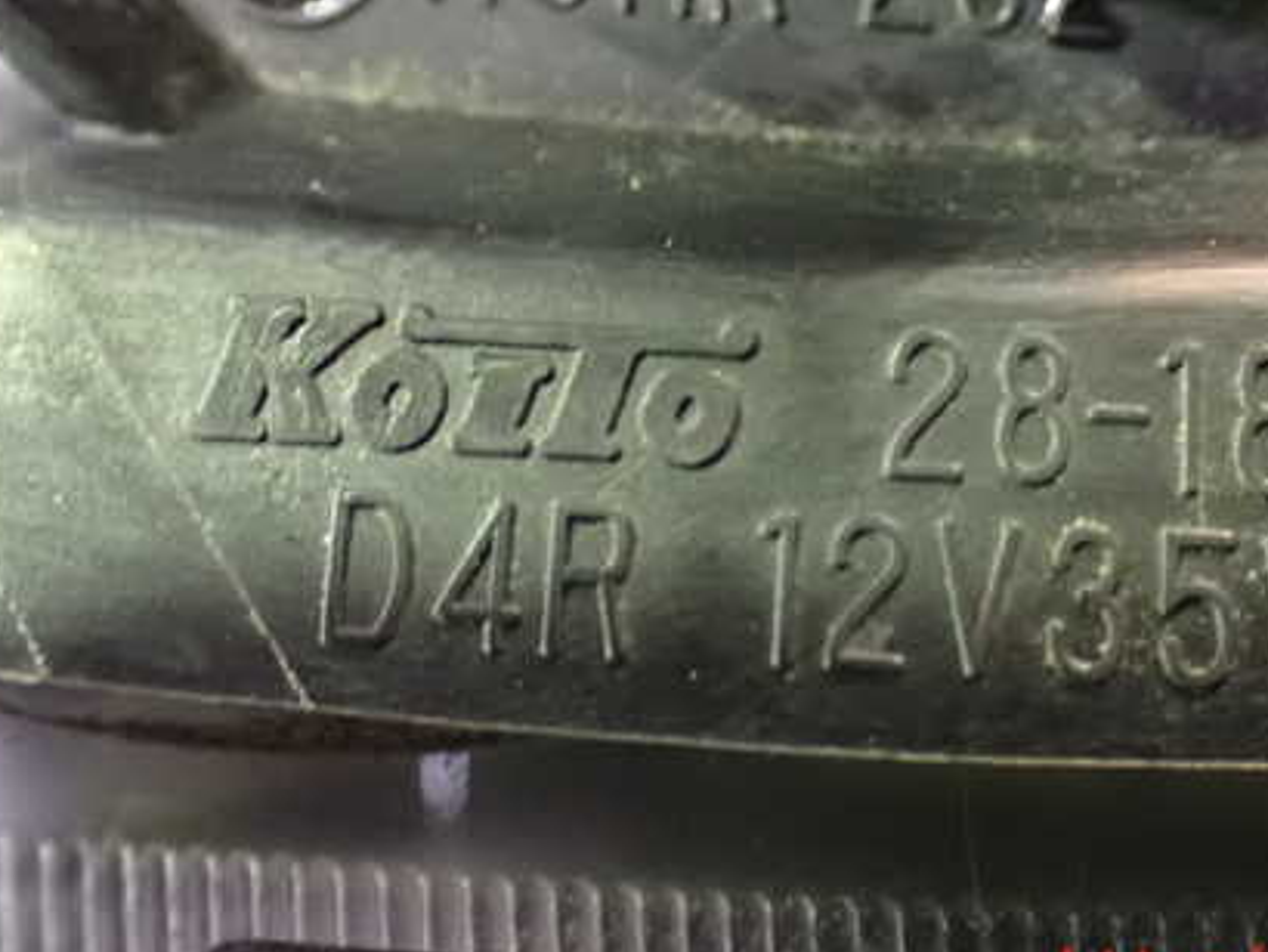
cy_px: 321
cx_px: 832
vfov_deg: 24.3
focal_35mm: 60
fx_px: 2199
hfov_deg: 31.9
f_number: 2.8
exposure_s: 1/13
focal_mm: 7.31
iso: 1600
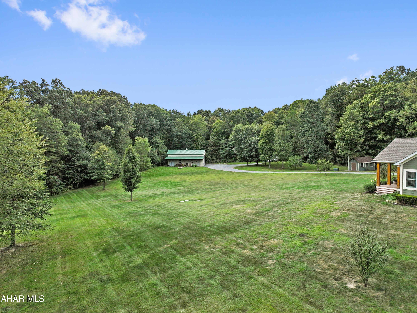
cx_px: 208
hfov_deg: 71.6
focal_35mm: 24
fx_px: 289
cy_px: 156
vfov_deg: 56.8
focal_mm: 12.29
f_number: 2.8
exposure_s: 1/3200
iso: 100
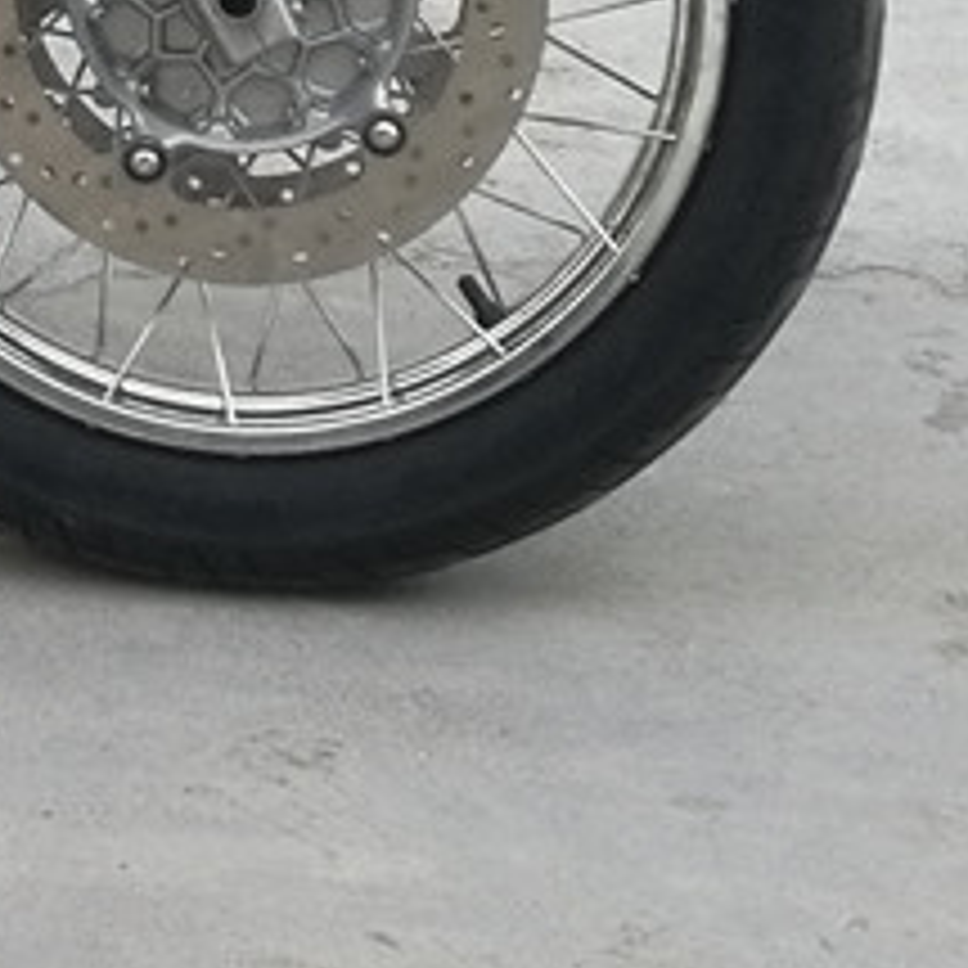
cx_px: -1220
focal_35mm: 194
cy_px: -689
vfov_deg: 8.7
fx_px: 6138
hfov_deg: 8.4
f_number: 2
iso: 64
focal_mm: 4.04
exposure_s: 1/100
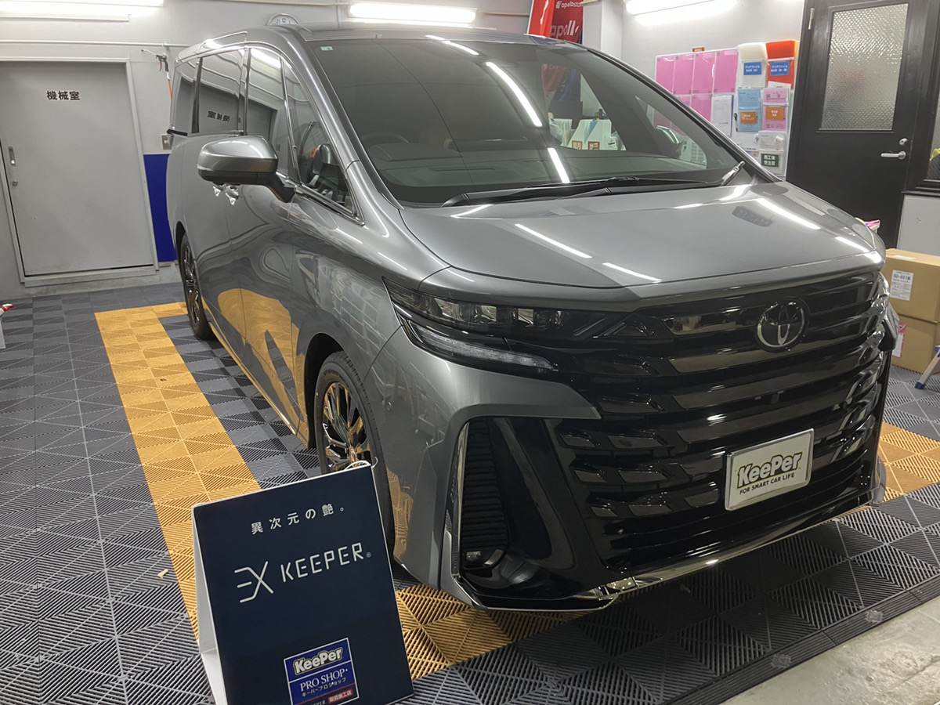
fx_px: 760
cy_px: 352
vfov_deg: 49.7
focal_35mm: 28
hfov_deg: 63.4
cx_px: 470
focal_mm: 3.99
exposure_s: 1/60
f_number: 1.8
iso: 100
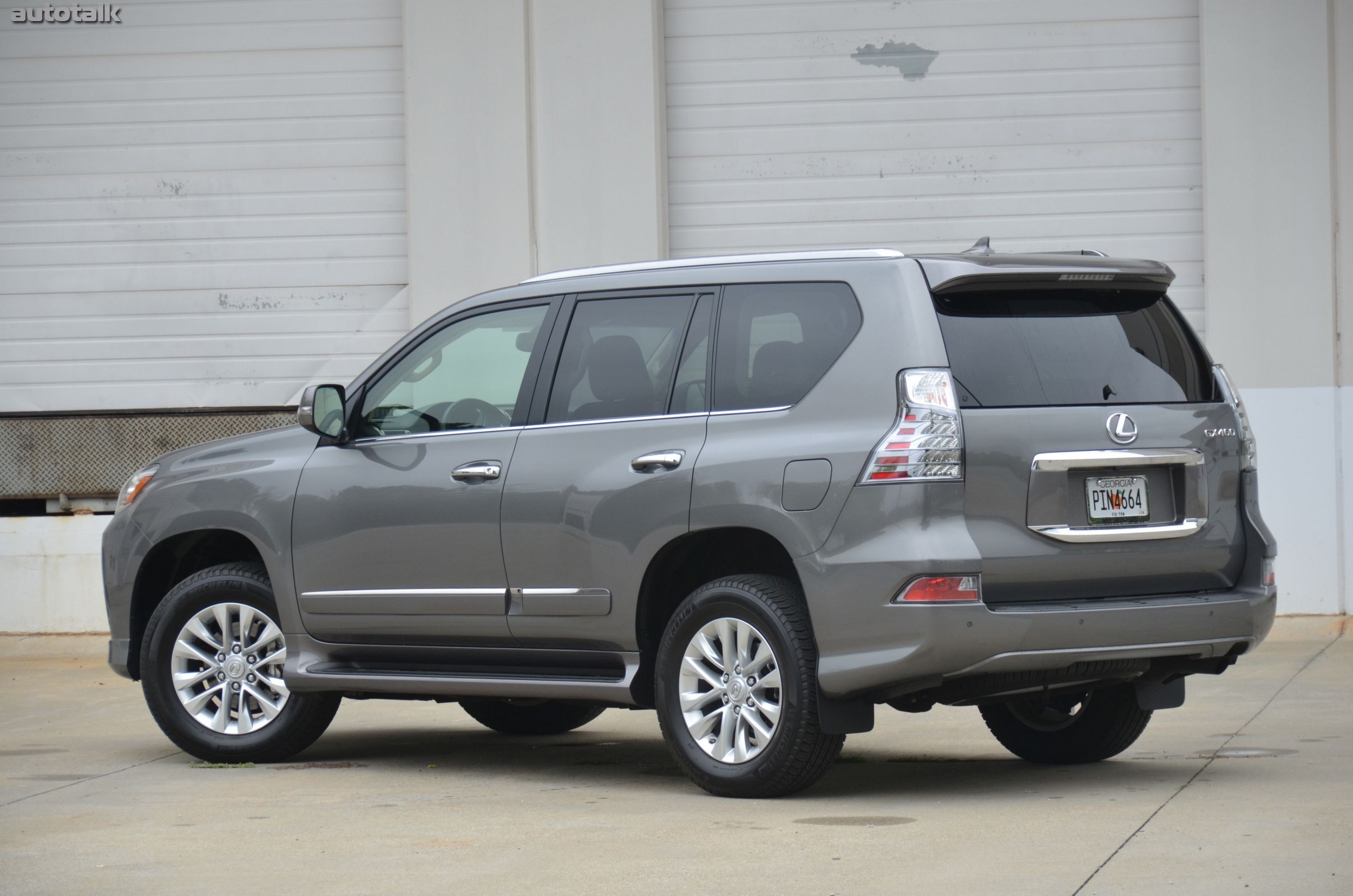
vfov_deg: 9.6
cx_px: 676
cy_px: 448
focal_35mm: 142
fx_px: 5345
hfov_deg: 14.4
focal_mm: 95
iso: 450
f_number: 5.3
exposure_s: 1/1000
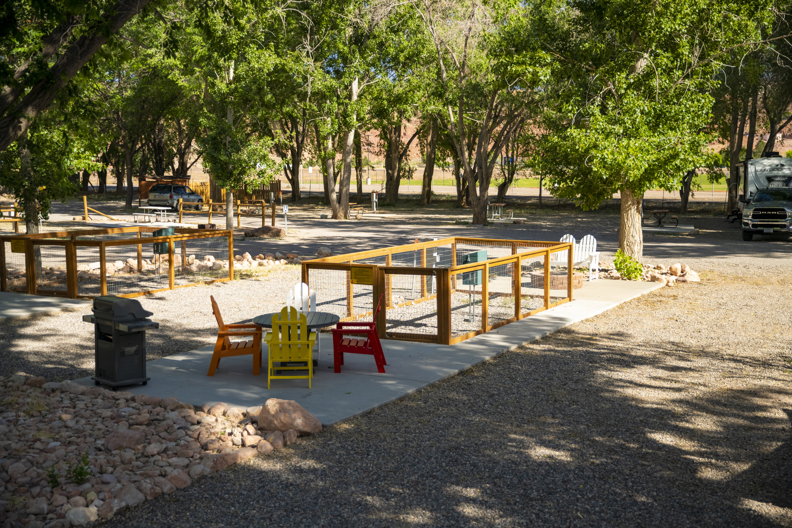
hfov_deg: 44.5
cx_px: 396
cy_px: 264
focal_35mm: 44
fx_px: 968
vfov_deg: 30.5
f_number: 2.8
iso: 500
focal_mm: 44
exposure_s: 1/1250
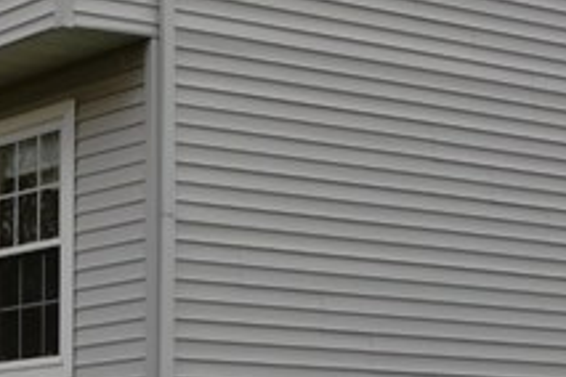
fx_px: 2720
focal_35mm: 173
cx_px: 146
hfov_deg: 11.9
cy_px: 150
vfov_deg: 7.9
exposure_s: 1/200
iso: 100
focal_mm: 24
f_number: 7.1
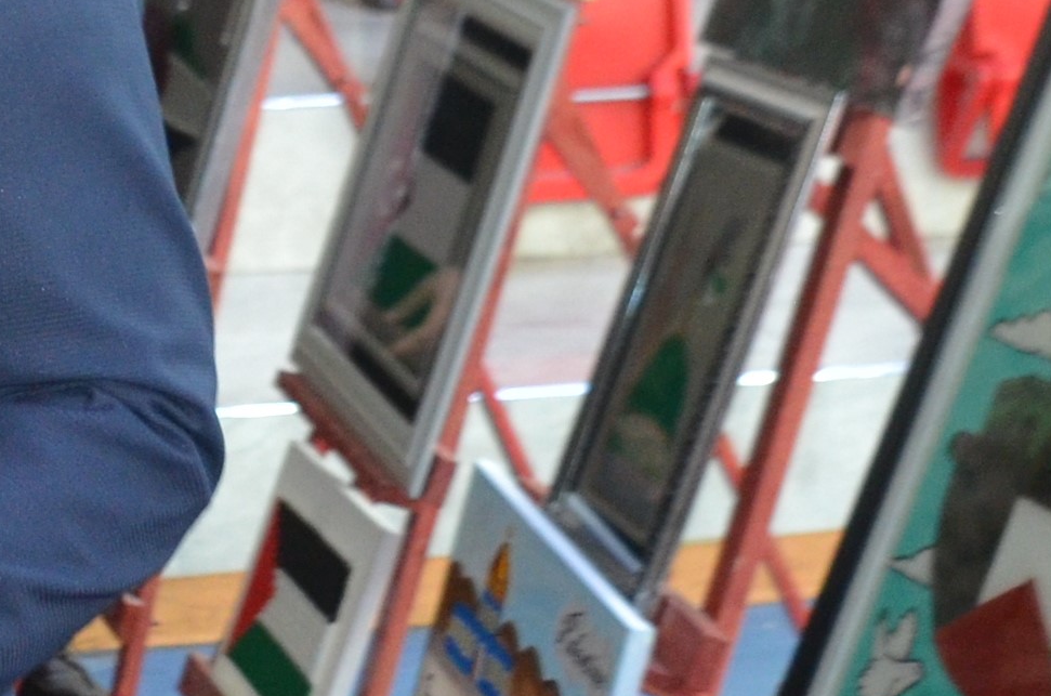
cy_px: 134
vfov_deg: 9.9
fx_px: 3991
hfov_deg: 14.7
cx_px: -61
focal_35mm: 137
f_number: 3.5
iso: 800
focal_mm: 18
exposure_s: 1/60
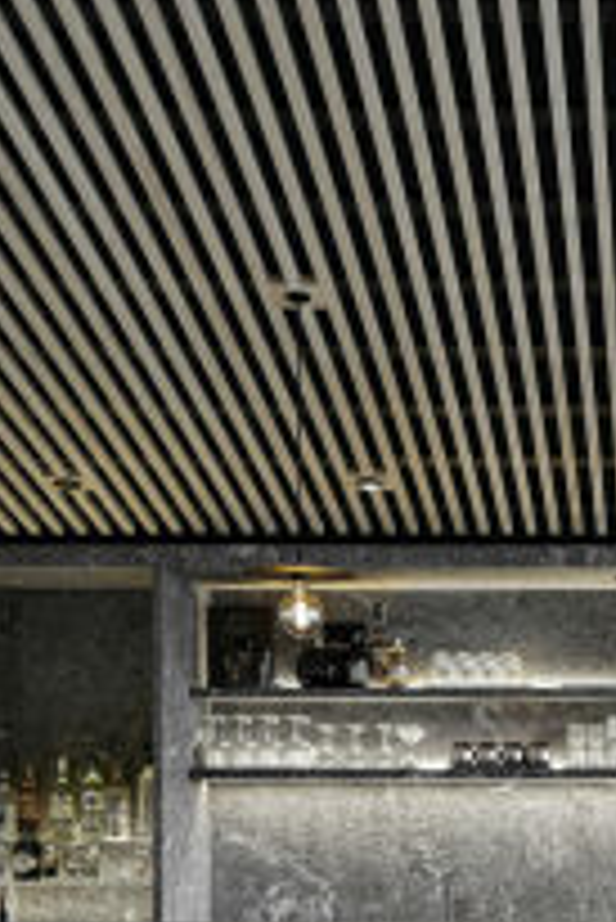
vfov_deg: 24.1
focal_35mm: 82
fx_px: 2101
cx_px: 688
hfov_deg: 16.2
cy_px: 814
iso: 100
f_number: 1.7
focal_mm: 28
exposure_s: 1/125
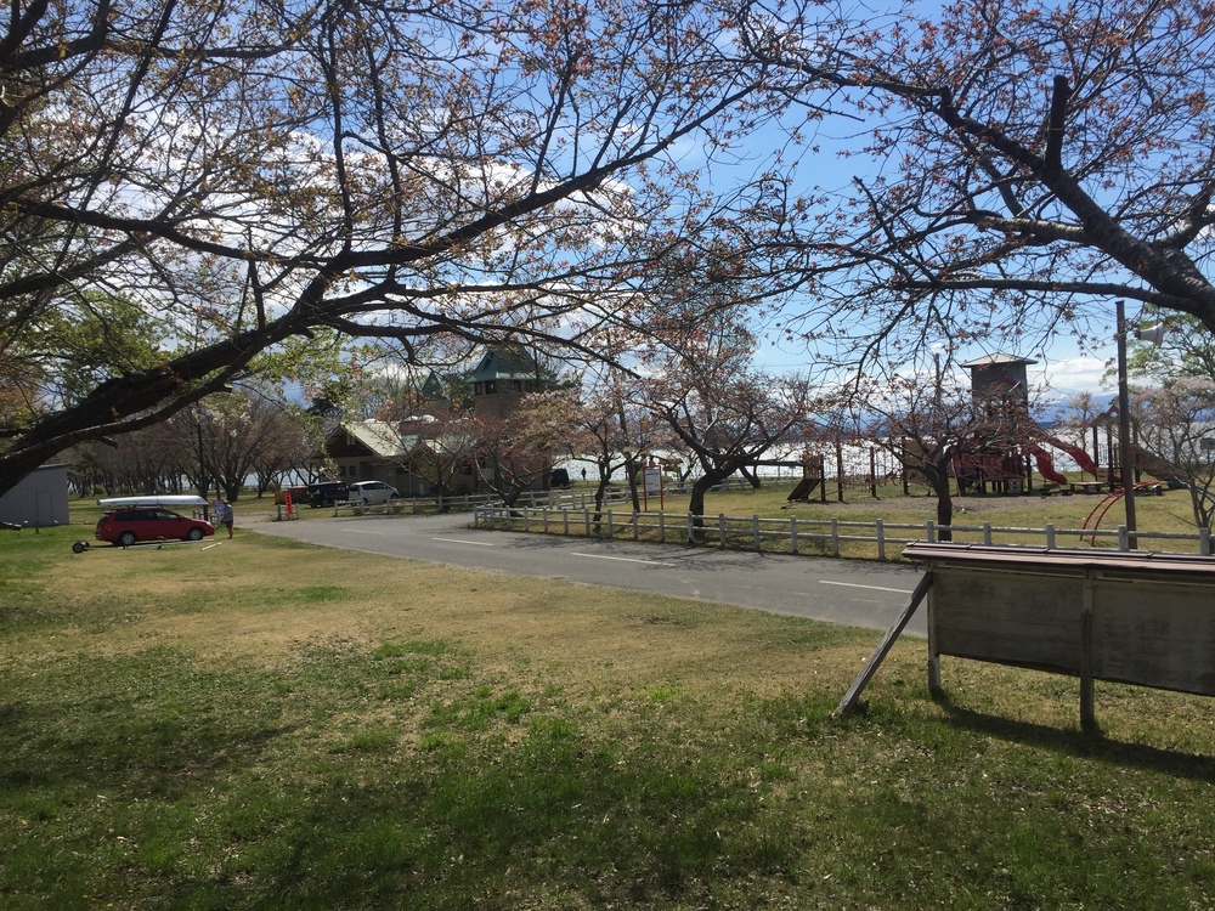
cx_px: 608
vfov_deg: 48.2
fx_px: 1018
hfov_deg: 61.7
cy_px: 456
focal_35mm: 29
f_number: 2.2
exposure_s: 1/3049
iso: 32
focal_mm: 4.15
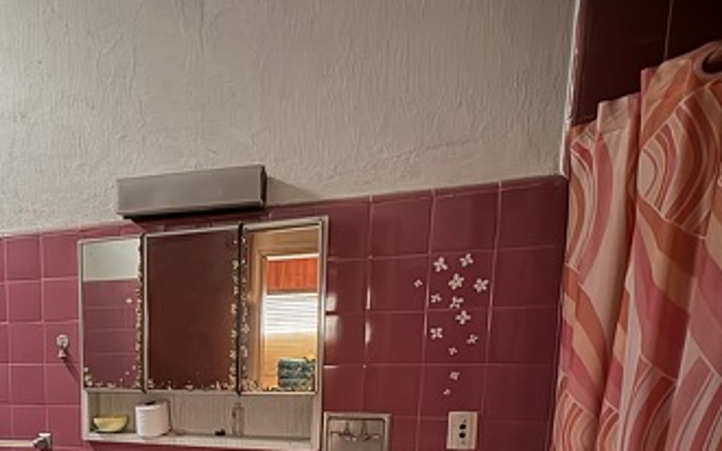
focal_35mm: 30
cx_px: 90
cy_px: 429
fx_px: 590
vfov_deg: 38.1
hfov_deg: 55.6
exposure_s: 1/8
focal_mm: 2.22
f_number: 2.2
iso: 640
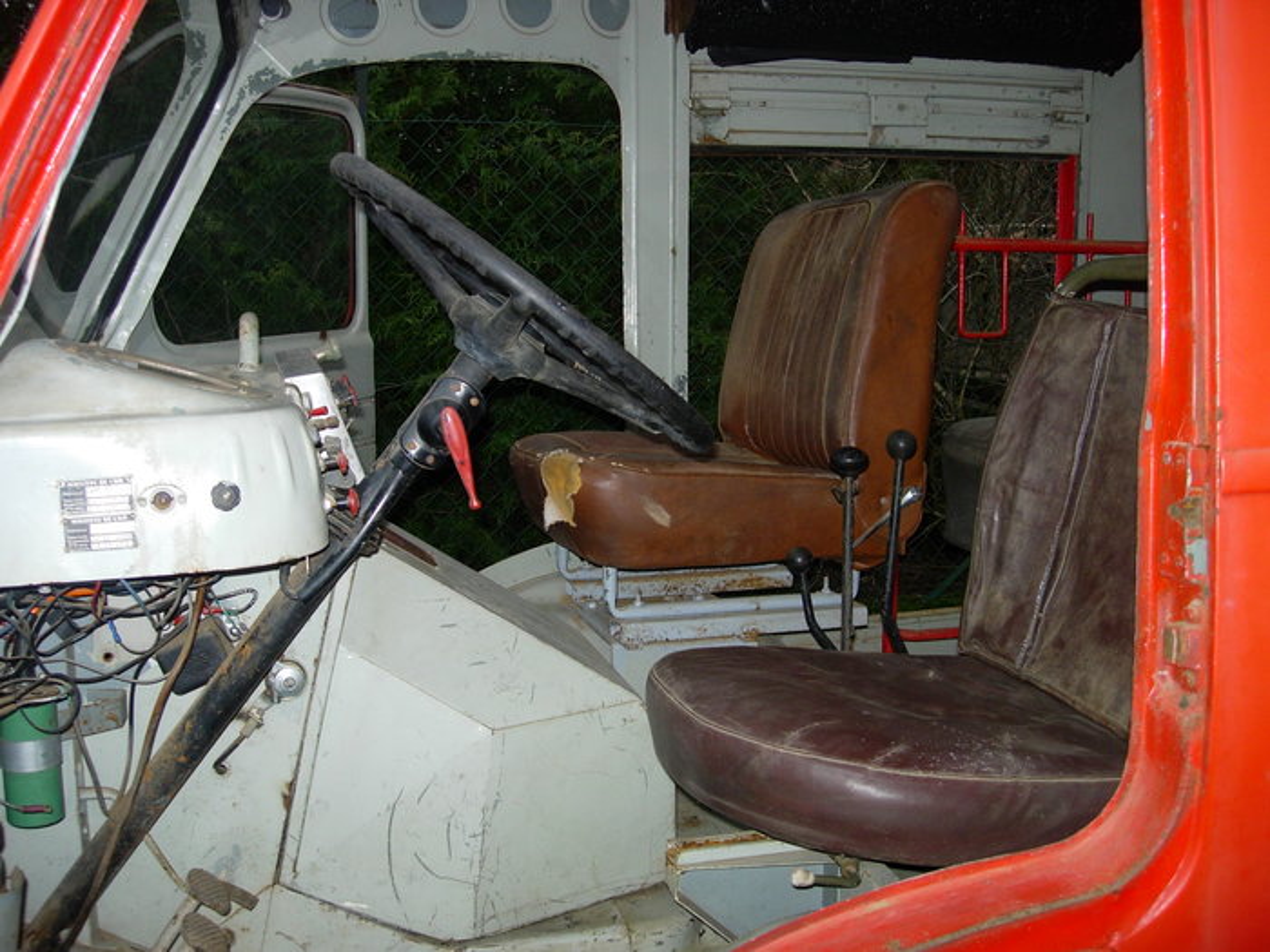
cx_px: 635
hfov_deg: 49.0
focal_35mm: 38
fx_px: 1394
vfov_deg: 37.7
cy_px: 476
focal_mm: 7.8
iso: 79
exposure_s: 1/64
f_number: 2.8
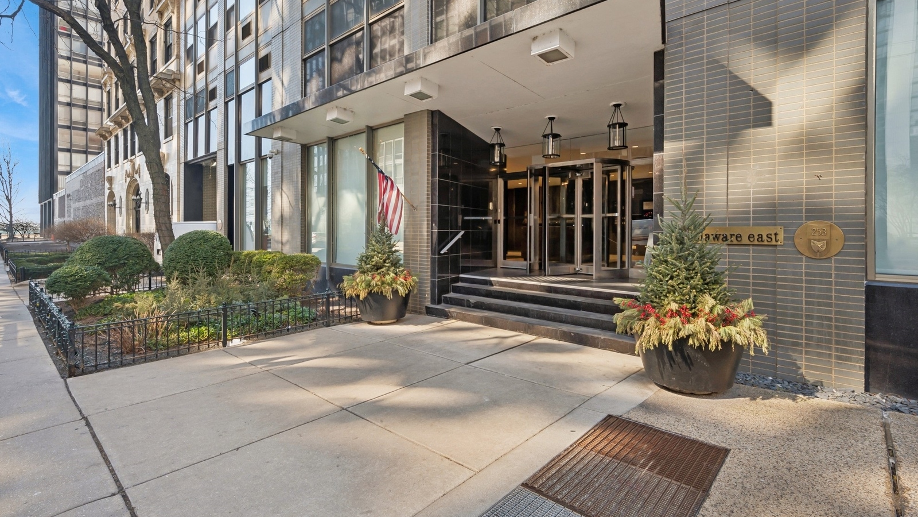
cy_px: 238
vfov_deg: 62.3
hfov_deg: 94.2
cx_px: 457
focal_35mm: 18
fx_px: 427
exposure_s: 1/13
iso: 100
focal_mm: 16.5
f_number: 11
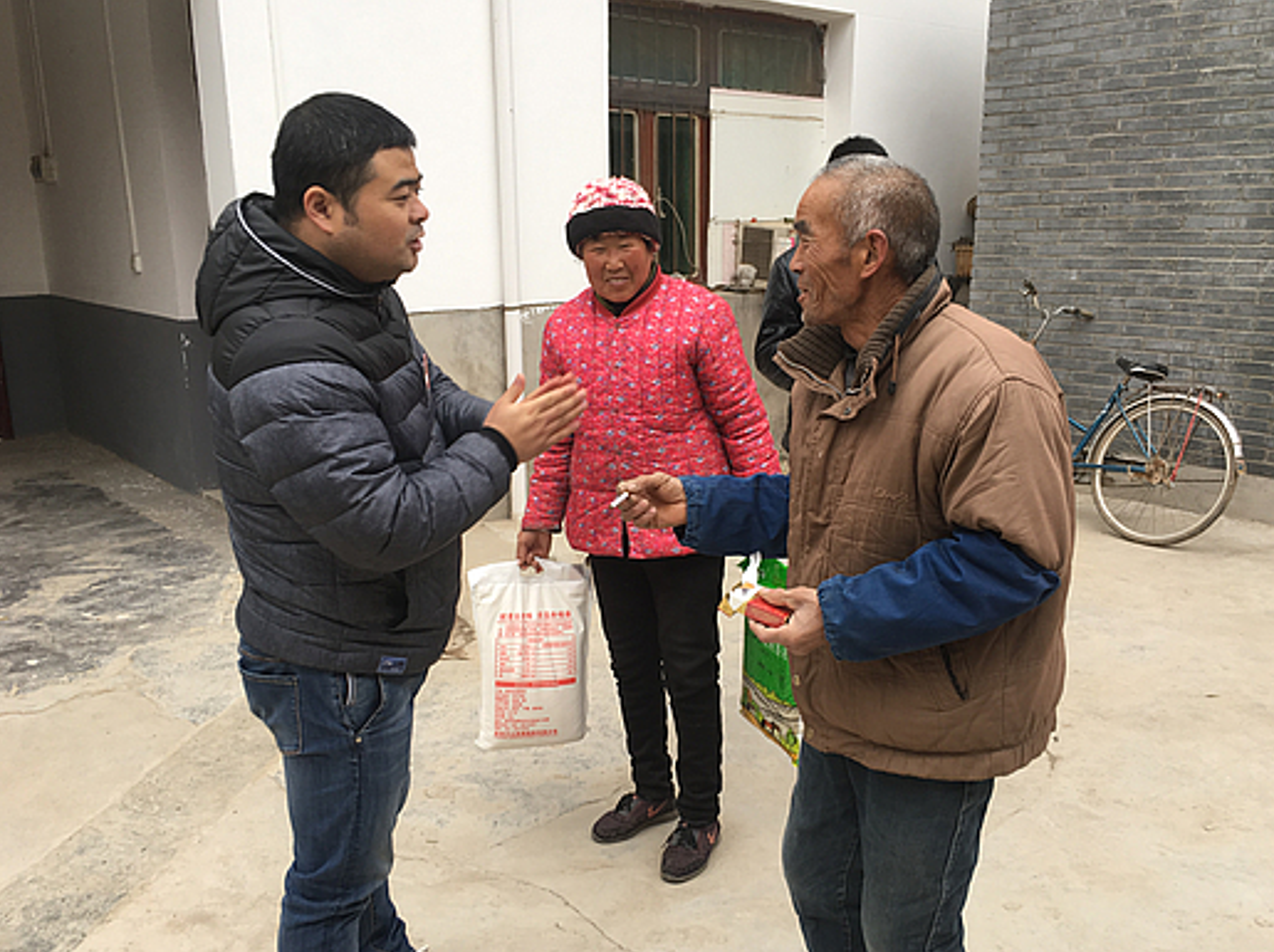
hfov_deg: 58.4
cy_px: 492
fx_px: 1140
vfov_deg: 45.4
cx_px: 663
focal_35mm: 31
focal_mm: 4.15
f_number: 2.2
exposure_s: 1/105
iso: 25
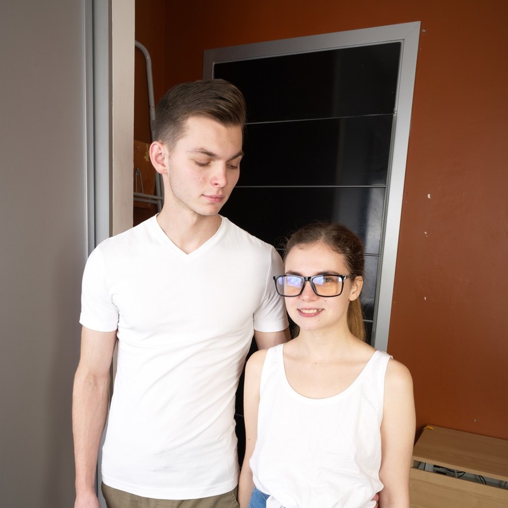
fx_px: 515
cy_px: 346
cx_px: 255
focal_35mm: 31
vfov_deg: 51.4
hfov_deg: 52.5
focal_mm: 24
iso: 250
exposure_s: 1/200
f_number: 10
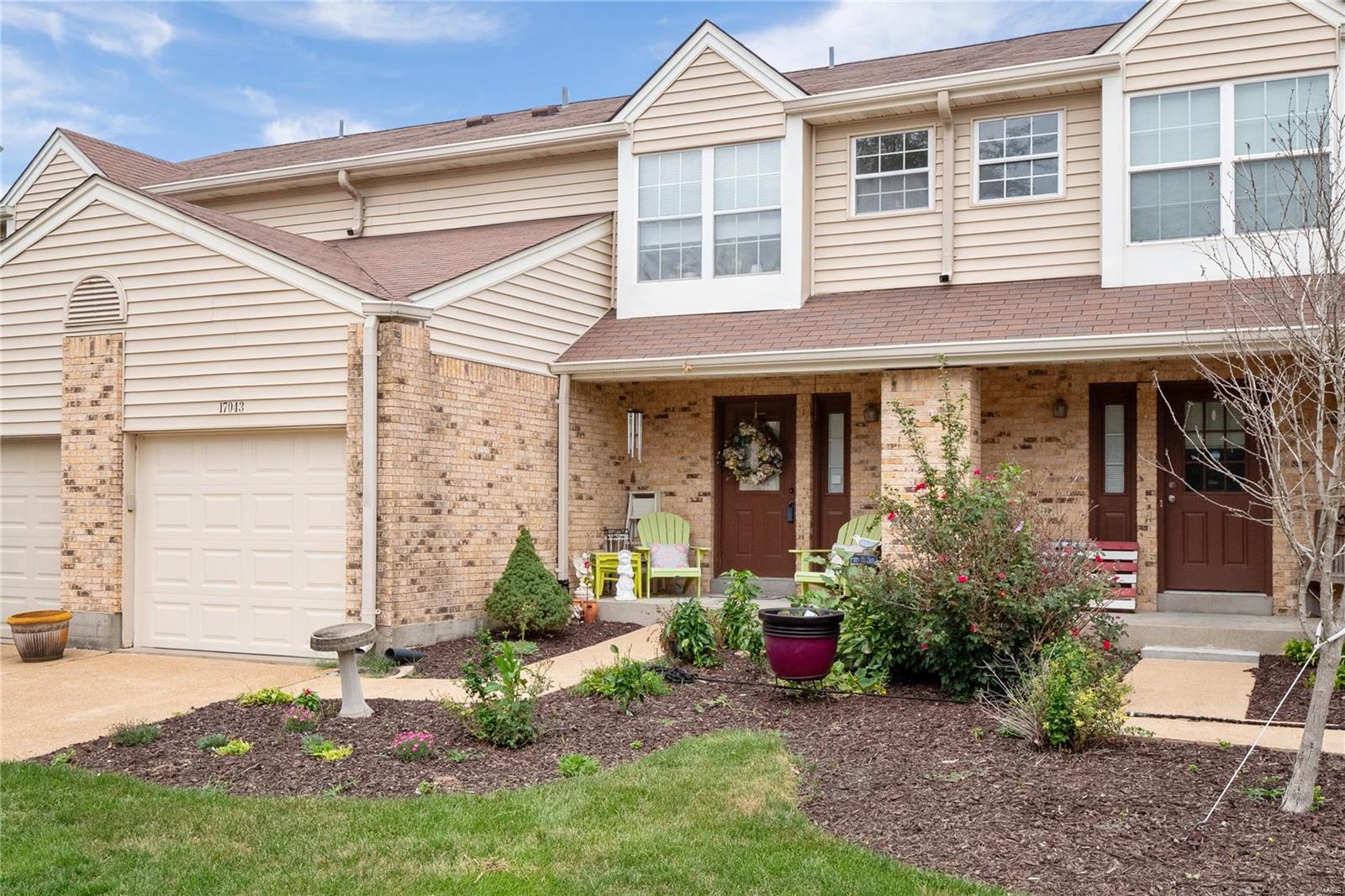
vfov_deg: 36.9
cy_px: 448
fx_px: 1345
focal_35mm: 36
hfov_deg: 53.1
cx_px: 672
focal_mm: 18
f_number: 8
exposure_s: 1/640
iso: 400
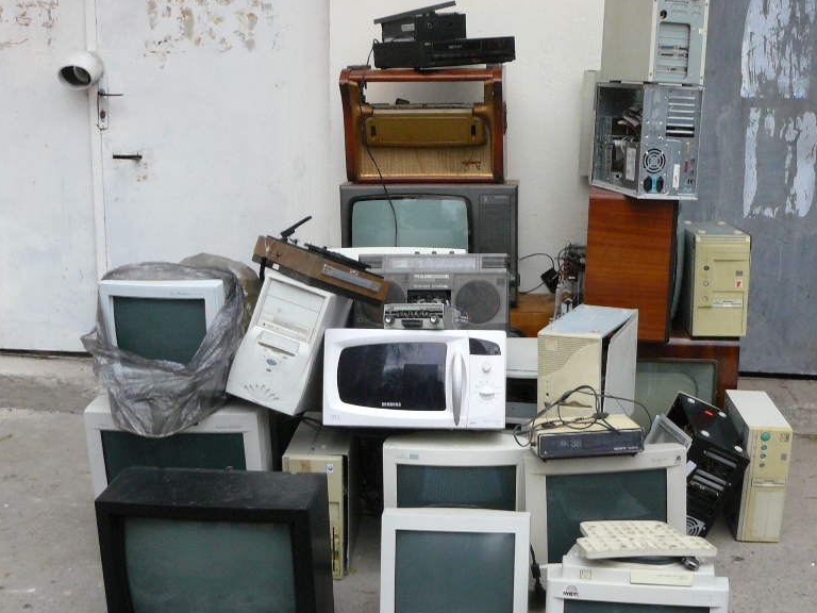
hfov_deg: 39.6
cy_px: 355
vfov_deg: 30.2
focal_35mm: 48
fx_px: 1133
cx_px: 469
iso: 200
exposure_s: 1/25
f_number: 5
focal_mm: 6
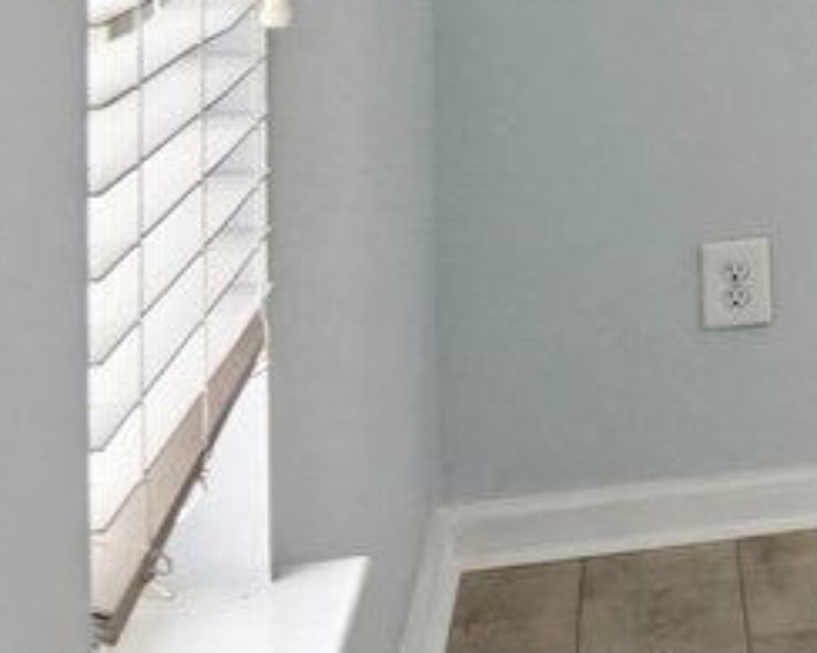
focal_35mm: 126
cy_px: -256
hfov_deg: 9.4
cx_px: 2846
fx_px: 3045
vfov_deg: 11.8
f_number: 8
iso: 800
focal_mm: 16
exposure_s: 1/15
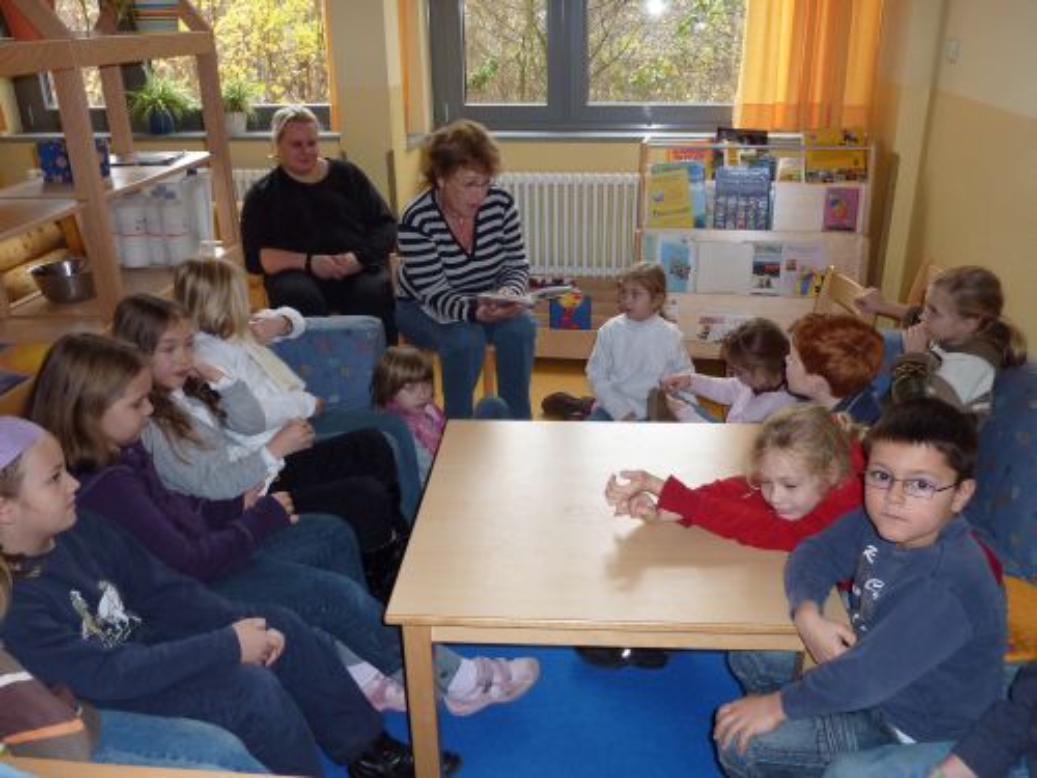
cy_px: 389
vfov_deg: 48.2
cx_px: 518
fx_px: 869
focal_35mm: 29
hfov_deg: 61.7
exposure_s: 1/30
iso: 200
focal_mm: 4.7
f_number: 3.4
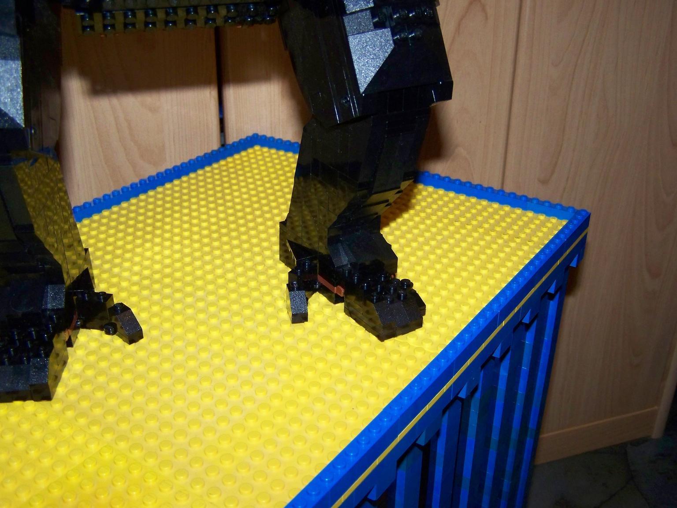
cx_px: 338
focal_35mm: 38
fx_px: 743
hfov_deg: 49.0
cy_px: 254
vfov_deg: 37.7
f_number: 2.8
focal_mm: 6.3
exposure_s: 1/30
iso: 200
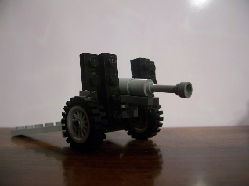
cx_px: 124
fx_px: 266
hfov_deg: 50.1
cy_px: 93
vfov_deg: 38.7
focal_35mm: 37
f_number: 2.8
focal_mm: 7.8
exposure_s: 1/8
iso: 200
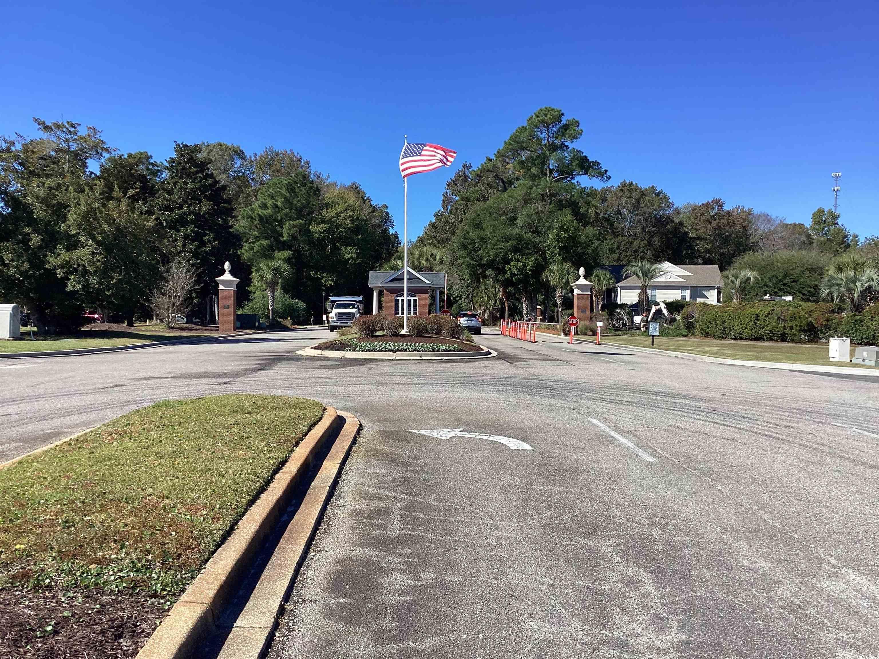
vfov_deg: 45.4
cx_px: 440
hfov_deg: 58.4
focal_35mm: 31
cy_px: 330
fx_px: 787
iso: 25
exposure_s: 1/1045
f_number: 2.4
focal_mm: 3.3
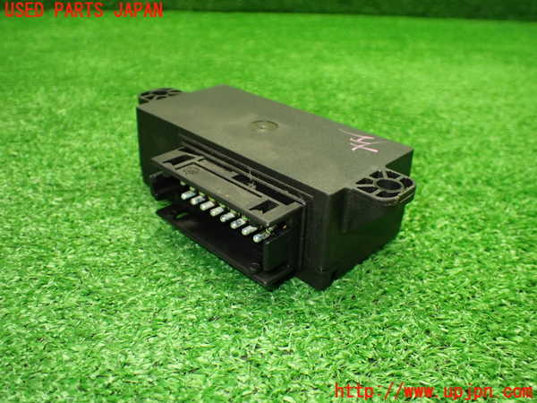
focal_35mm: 30
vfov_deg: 46.8
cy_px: 202
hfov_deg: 60.0
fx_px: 465
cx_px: 268
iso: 800
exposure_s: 1/100
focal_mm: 5.4
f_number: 2.3
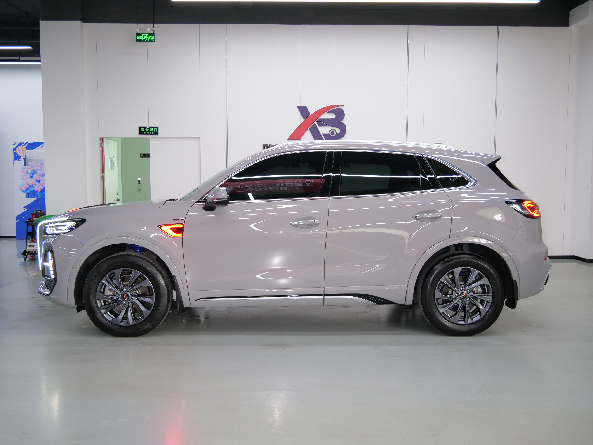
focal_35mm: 34
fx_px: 582
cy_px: 222
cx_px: 296
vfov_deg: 41.8
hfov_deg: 54.0
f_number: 3.8
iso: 800
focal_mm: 17
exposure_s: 1/50
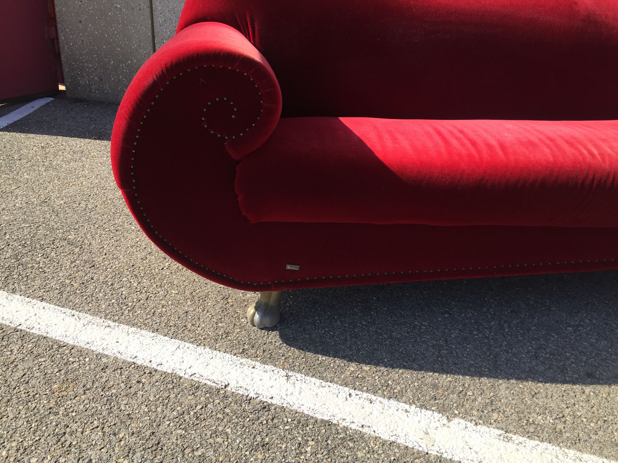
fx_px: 518
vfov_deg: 48.2
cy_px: 232
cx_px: 309
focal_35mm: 29
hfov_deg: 61.7
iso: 32
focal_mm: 4.15
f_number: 2.2
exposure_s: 1/1099
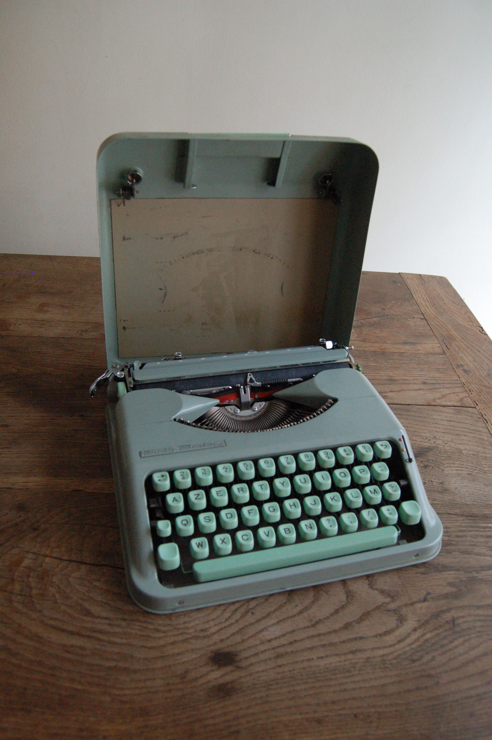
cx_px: 246
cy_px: 370
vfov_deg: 67.4
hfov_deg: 47.8
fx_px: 554
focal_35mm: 27
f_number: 4.5
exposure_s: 1/80
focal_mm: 18
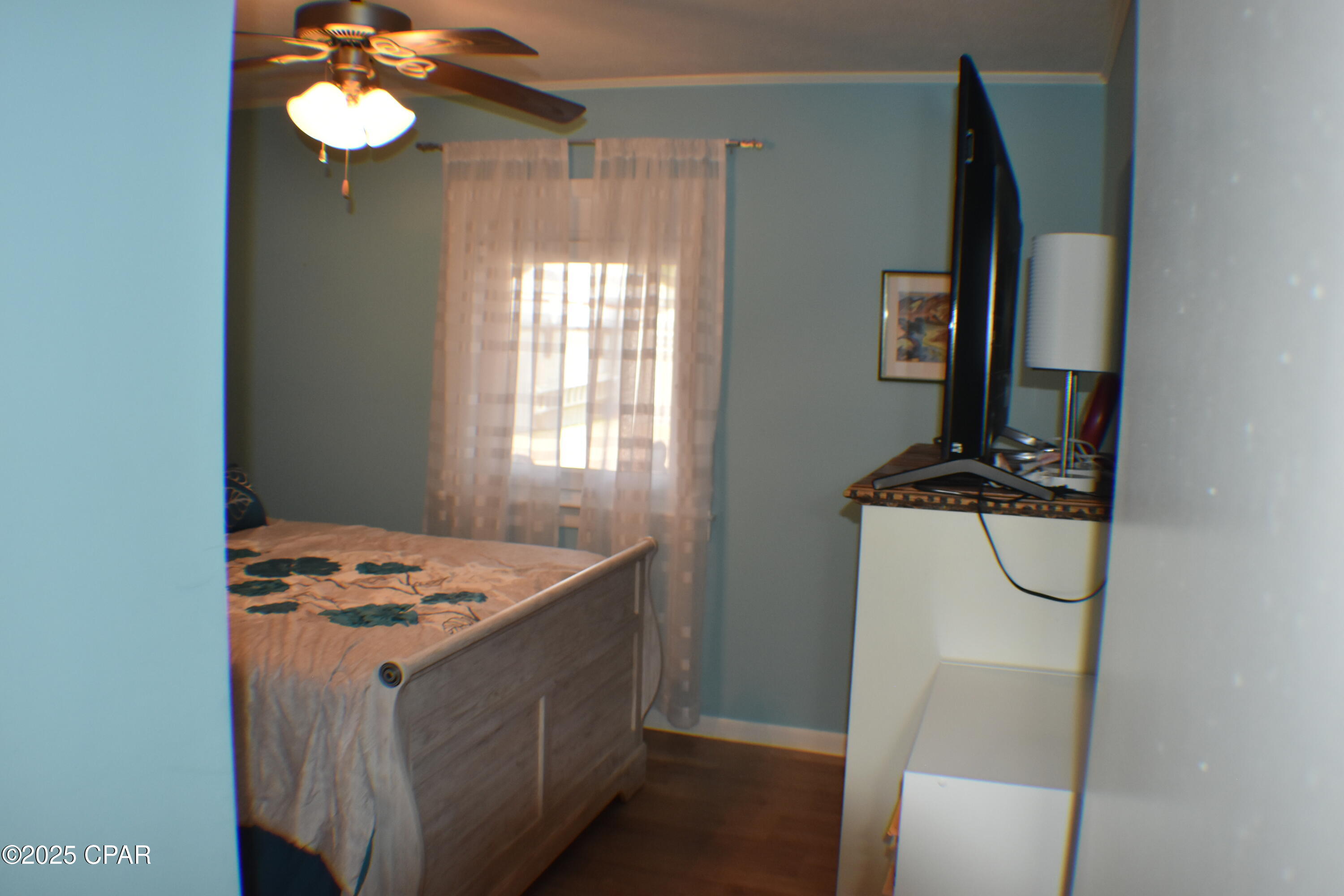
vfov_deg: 36.9
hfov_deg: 53.1
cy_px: 448
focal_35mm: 36
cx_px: 672
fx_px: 1344
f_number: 4.5
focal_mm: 24
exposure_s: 1/80
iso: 800
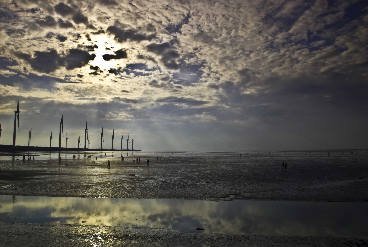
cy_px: 124
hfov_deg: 67.3
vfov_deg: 48.0
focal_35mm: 27
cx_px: 184
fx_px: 276
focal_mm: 18
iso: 100
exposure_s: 1/10
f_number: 22
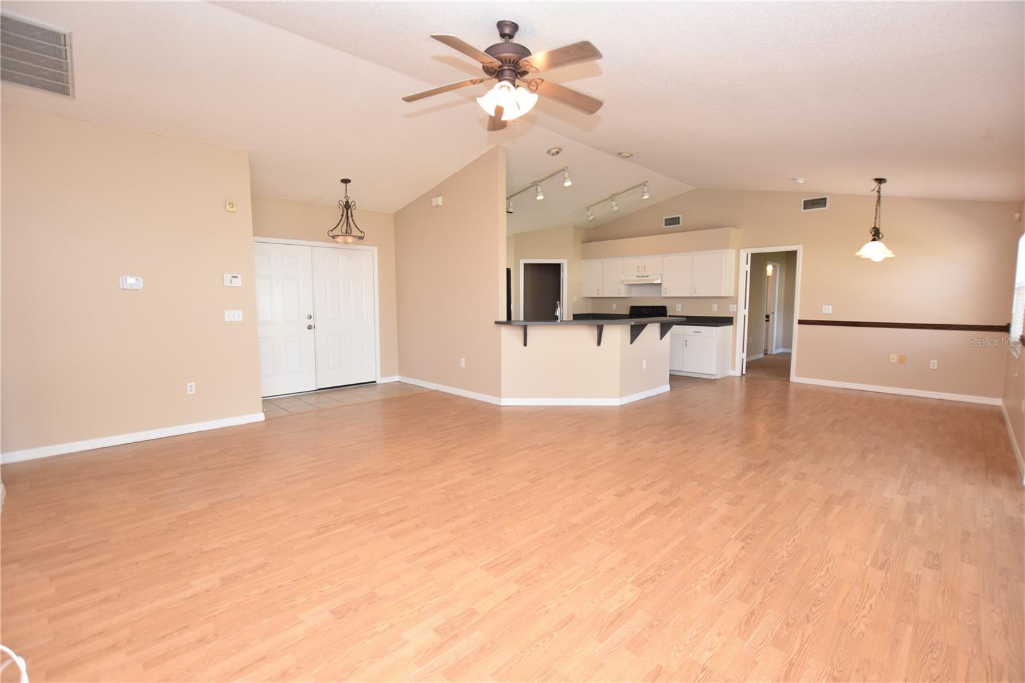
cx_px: 512
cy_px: 342
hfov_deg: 100.4
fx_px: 427
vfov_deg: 77.3
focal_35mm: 15
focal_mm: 10
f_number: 4
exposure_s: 1/60
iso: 220
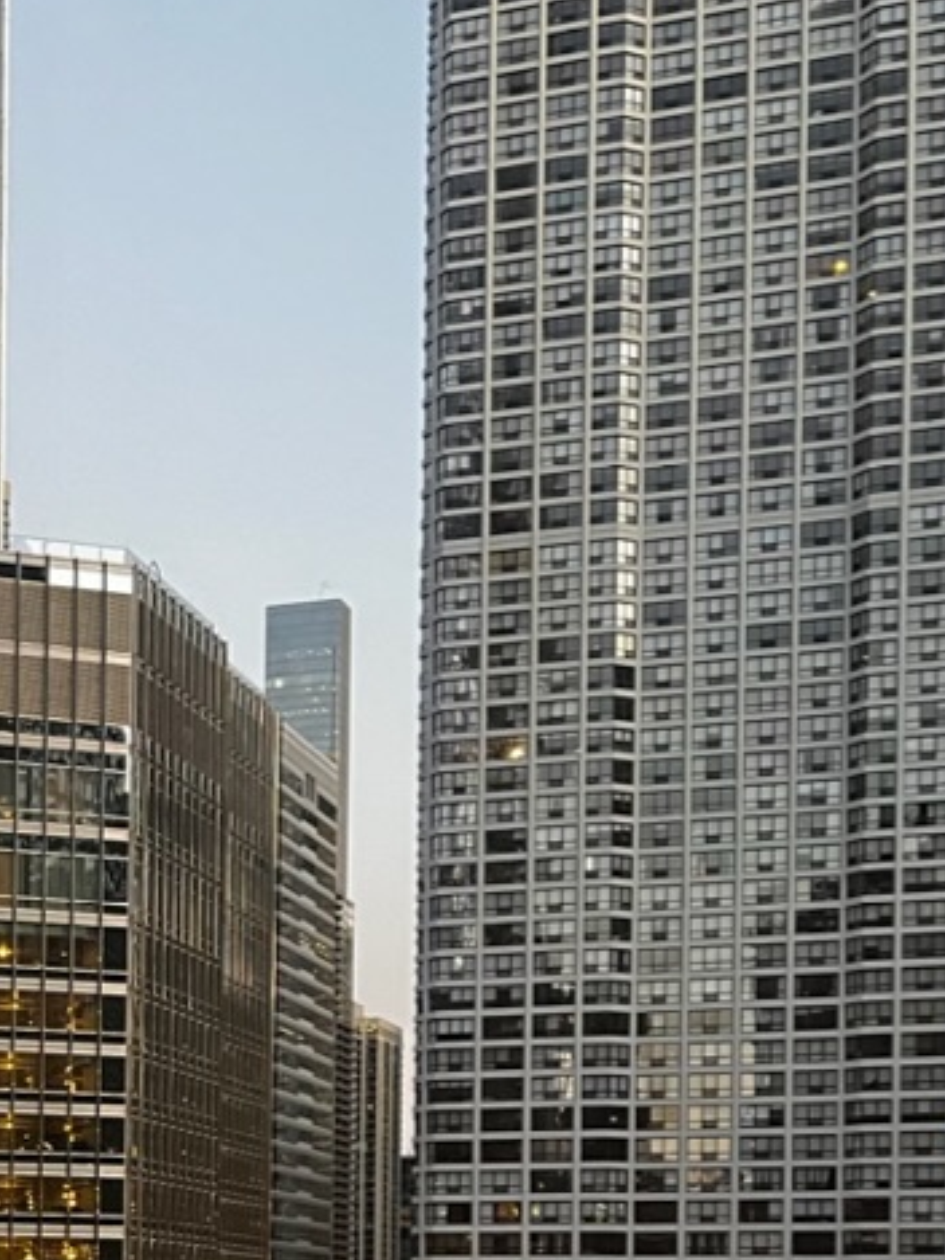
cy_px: 1311
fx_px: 2583
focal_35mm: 71
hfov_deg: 19.9
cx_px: -62
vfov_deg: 25.8
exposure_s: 1/60
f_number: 1.6
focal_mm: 5.1
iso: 400
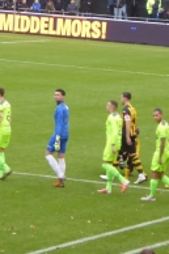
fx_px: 2441
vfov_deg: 6.0
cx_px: 50
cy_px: 82
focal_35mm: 346
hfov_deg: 4.0
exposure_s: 1/80
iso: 200
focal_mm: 25.6
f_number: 5.4
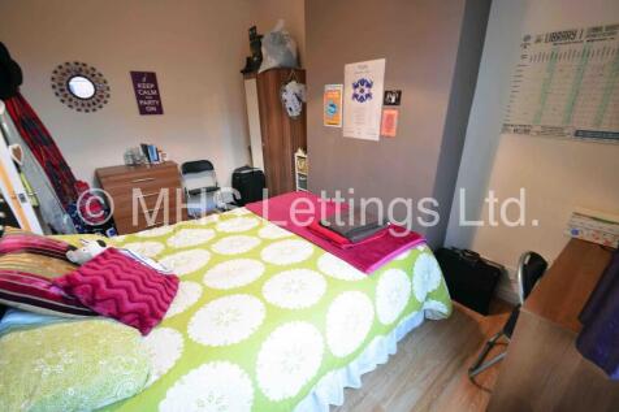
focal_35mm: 15
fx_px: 258
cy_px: 206
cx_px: 310
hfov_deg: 100.4
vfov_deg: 77.3
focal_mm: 10
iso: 1000
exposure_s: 1/13
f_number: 5
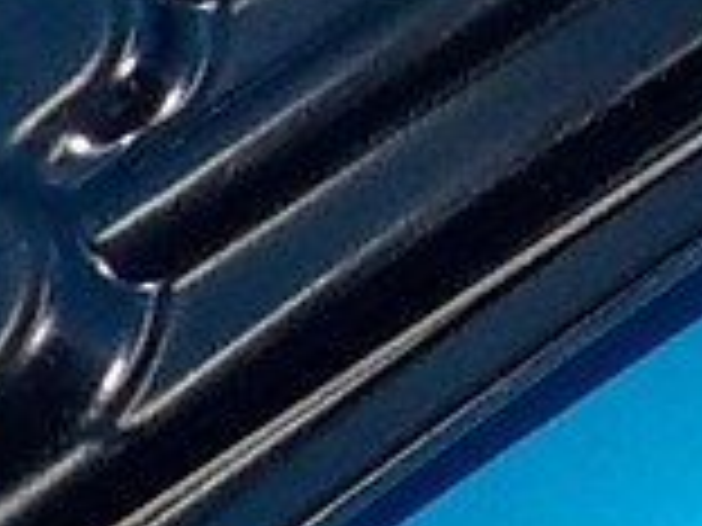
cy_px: -279
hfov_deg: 9.6
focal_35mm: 197
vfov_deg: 7.4
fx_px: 3995
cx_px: 1228
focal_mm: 4.1
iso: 250
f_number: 3.3
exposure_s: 1/30
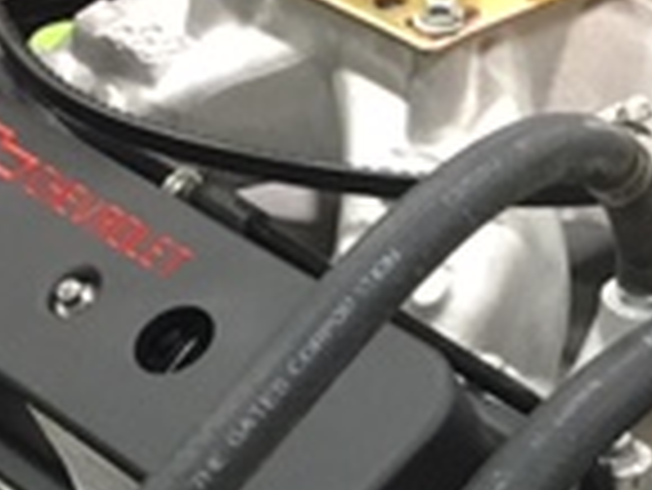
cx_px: 459
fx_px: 2413
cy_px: 656
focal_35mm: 128
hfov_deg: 15.3
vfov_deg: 11.3
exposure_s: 1/30
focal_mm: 4.15
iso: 200
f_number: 2.2
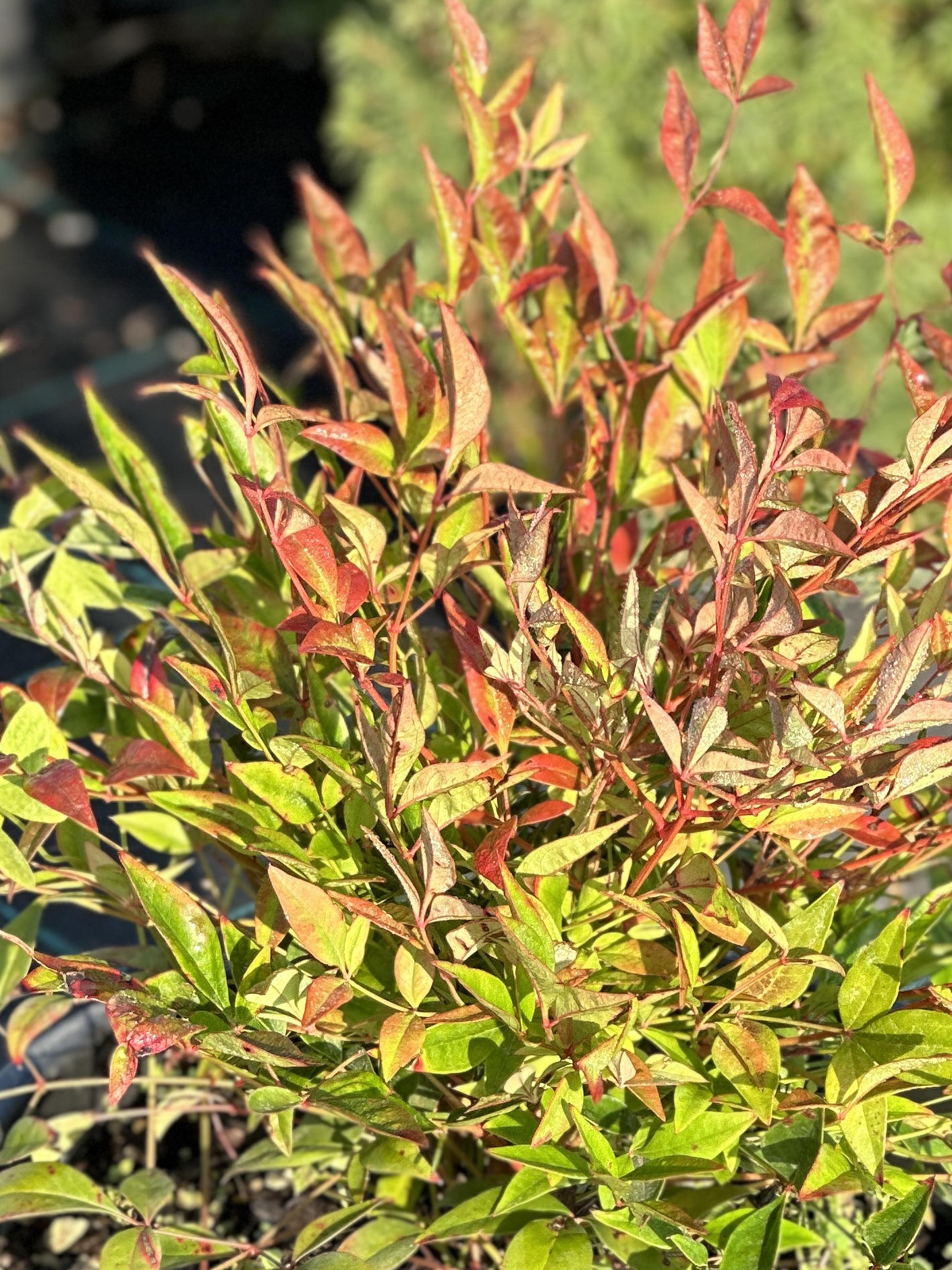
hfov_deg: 9.0
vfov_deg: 12.0
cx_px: 528
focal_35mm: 165
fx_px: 6052
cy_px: 886
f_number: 2.8
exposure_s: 1/166
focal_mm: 9
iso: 25
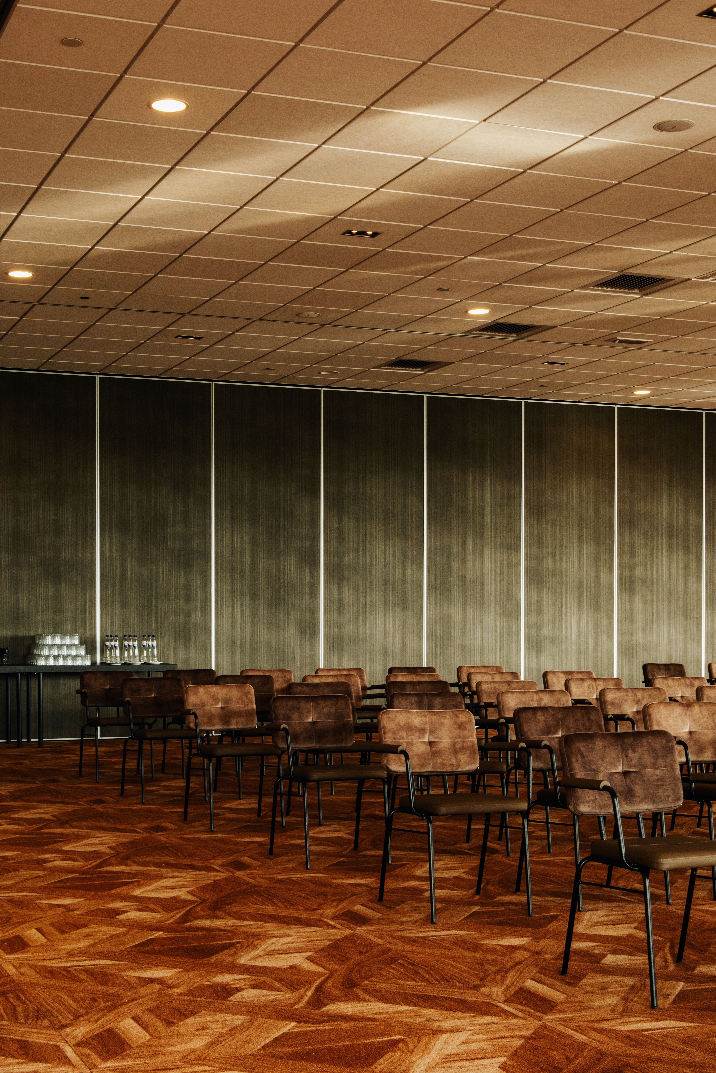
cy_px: 536
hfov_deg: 28.6
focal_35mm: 47
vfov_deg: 41.9
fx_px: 1402
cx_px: 358
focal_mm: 31.4
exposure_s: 1/4
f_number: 13
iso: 200
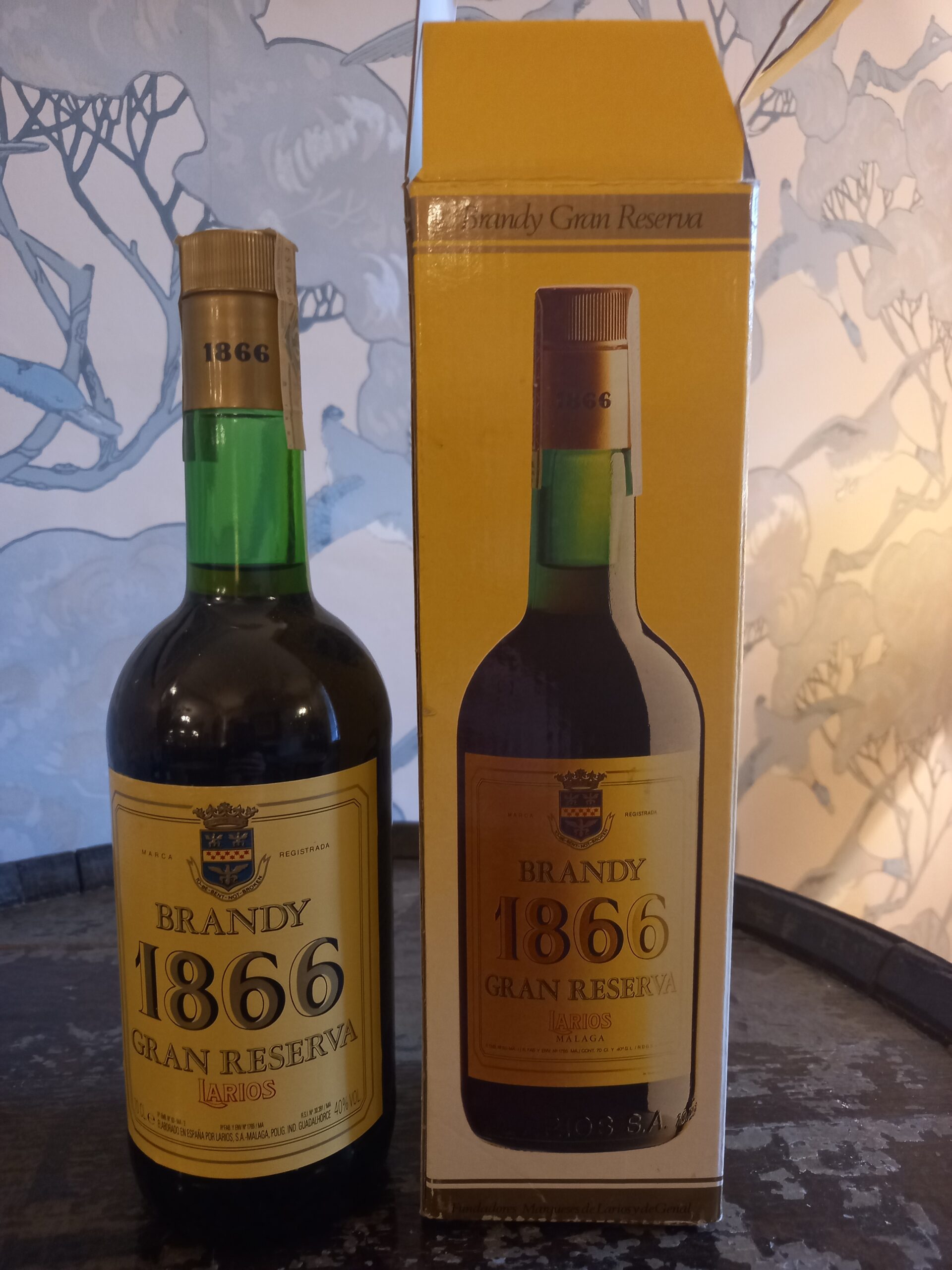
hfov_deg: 54.9
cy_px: 635
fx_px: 917
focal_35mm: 25
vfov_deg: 69.4
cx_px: 476
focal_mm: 4.6
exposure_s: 1/25
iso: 320
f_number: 2
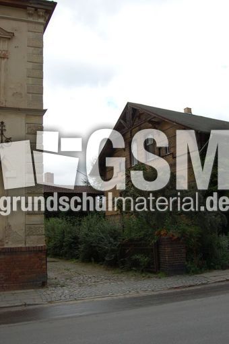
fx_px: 330
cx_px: 114
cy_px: 172
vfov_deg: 55.2
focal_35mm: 34
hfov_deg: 38.3
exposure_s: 1/250
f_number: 8
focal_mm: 23
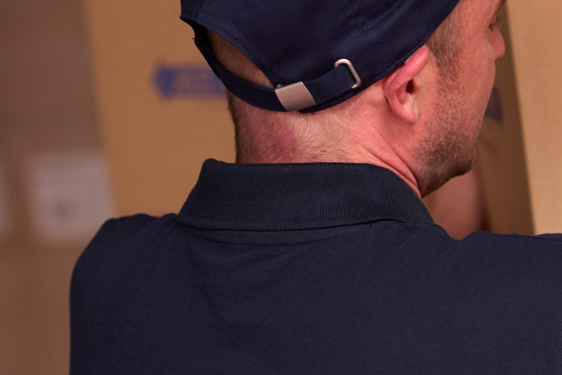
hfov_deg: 6.5
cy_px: 250
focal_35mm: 319
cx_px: 415
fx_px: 4980
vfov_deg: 4.3
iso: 2000
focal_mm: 118
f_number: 2.8
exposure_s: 1/30
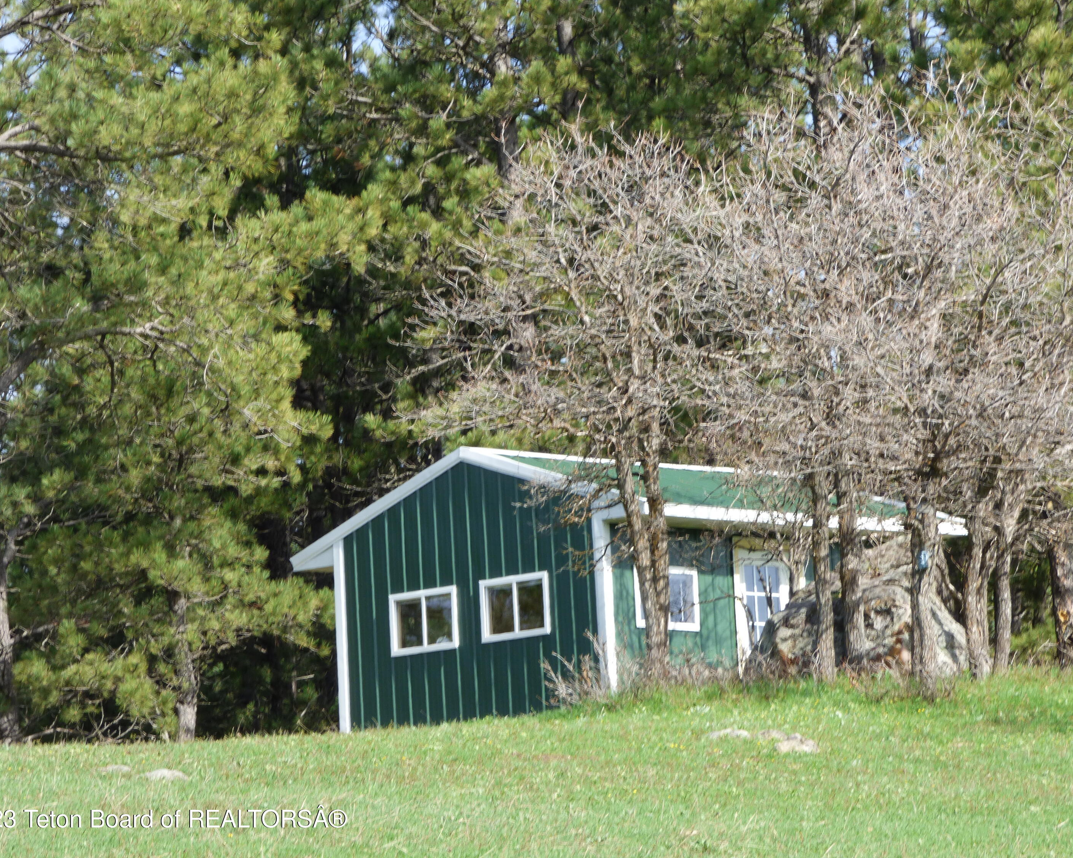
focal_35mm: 334
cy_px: 428
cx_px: 517
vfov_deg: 4.6
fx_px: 10605
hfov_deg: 5.8
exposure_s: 1/200
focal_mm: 52.16
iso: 100
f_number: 5.5
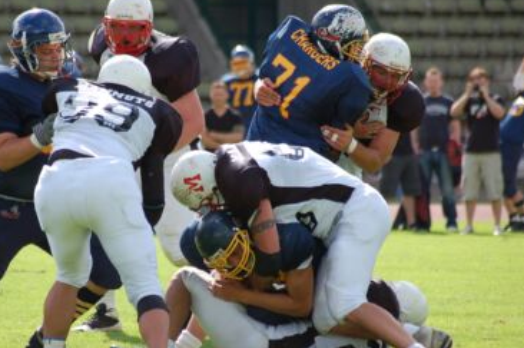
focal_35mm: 362
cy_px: 198
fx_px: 5257
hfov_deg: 5.7
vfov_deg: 3.8
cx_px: 205
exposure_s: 1/1000
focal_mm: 195
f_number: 5
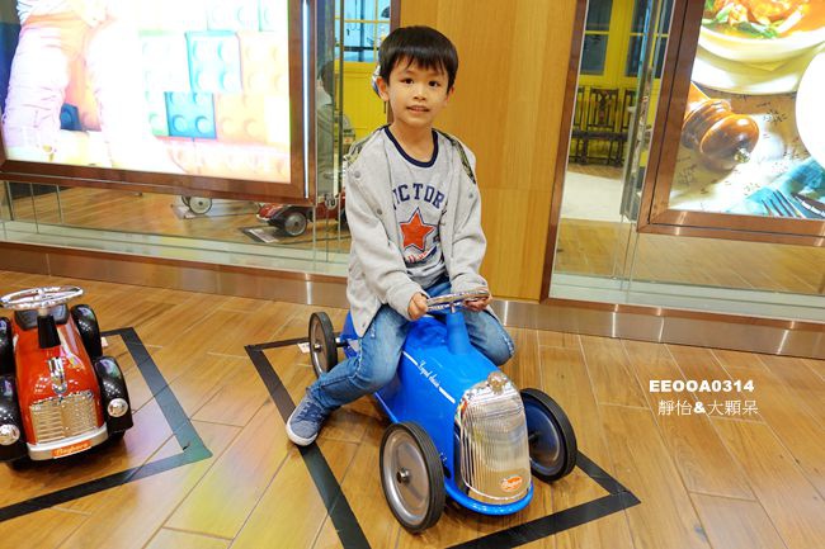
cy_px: 274
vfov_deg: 53.1
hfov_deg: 73.8
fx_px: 550
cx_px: 412
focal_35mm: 24
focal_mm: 8.8
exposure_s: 1/30
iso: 125
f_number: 1.8
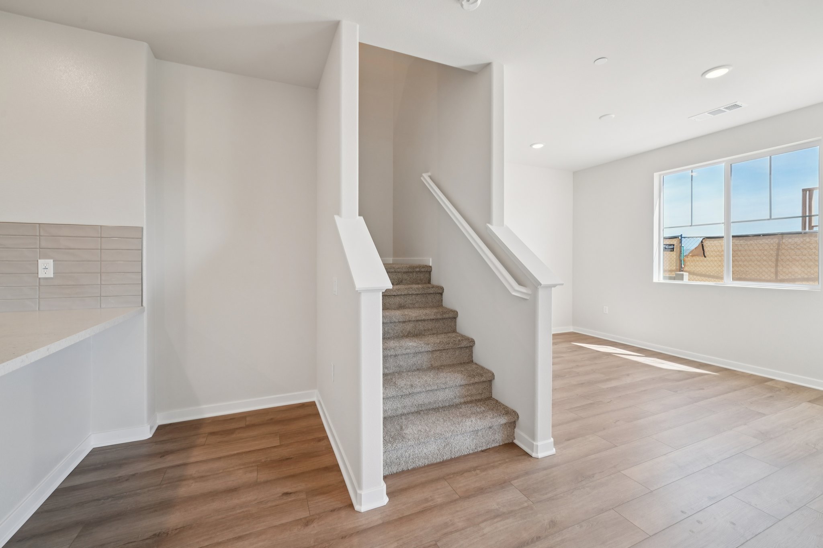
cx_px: 412
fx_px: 320
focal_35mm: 14
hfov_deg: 104.3
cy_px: 274
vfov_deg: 81.2
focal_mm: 14
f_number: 8
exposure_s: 1/25
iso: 400
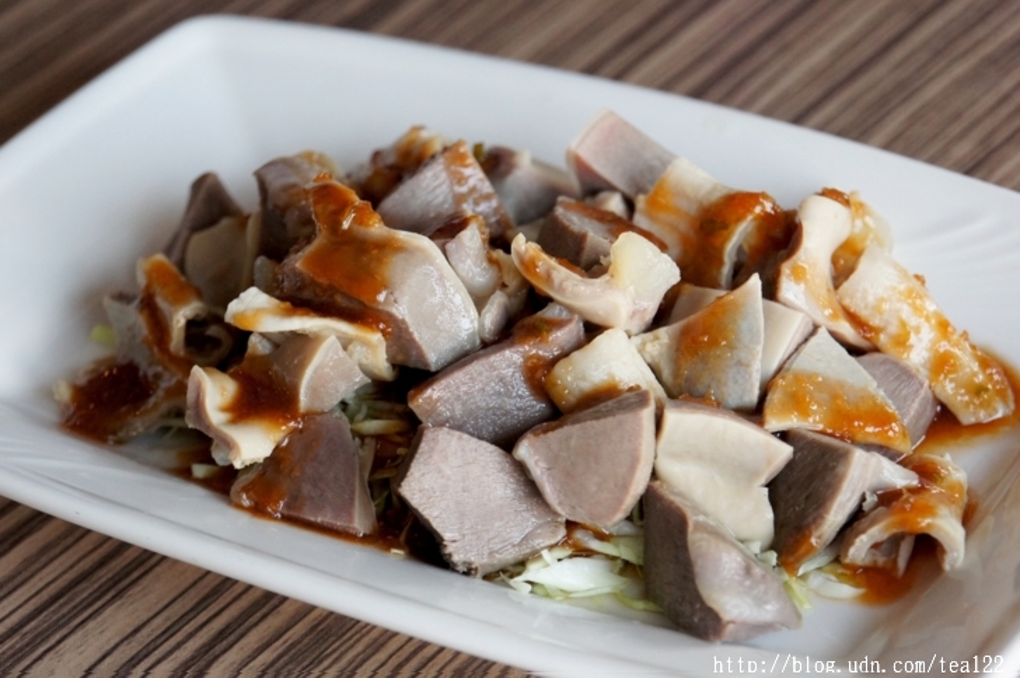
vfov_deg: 10.6
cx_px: 510
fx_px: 3652
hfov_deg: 15.9
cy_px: 339
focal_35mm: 129
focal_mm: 86
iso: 1600
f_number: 5.6
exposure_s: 1/160
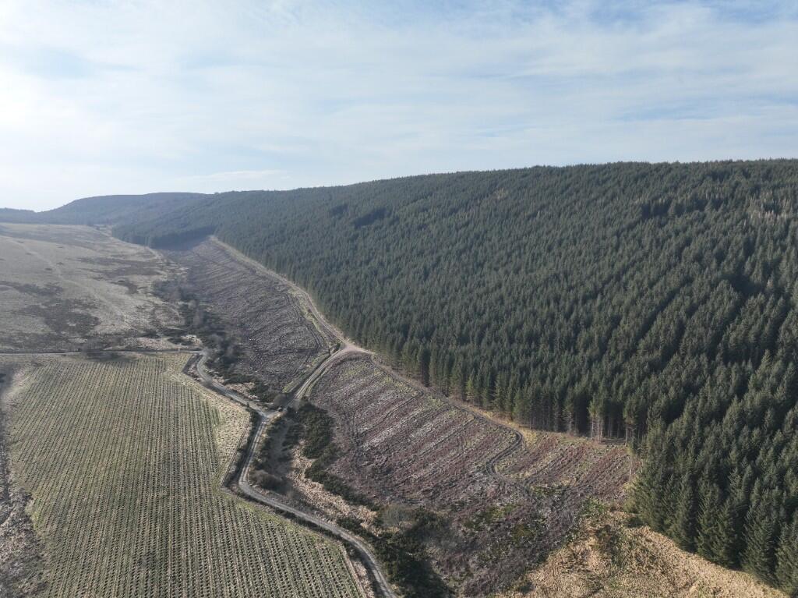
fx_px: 553
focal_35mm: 24
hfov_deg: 71.6
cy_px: 299
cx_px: 399
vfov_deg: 56.8
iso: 260
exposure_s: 1/2500
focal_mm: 12.29
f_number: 2.8
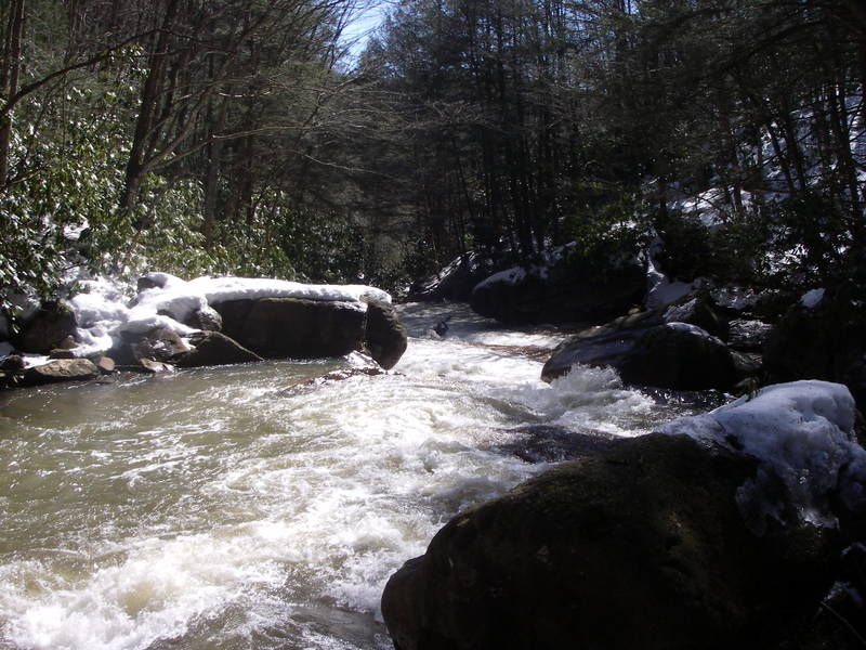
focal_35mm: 38
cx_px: 433
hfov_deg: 49.0
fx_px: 951
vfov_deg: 37.7
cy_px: 325
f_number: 6.6
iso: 80
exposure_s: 1/160
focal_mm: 6.3
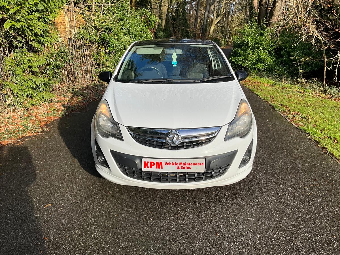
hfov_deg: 61.7
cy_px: 128
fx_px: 285
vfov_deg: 48.2
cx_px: 170
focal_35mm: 29
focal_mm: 3
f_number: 1.8
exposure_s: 1/929
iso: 25
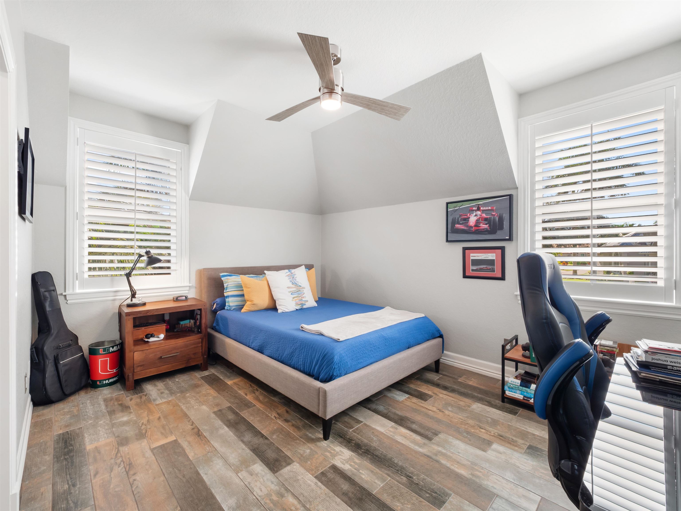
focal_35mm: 14
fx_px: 275
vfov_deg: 85.7
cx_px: 340
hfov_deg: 102.1
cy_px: 256
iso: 200
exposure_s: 1/10
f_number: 7.1
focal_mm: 7
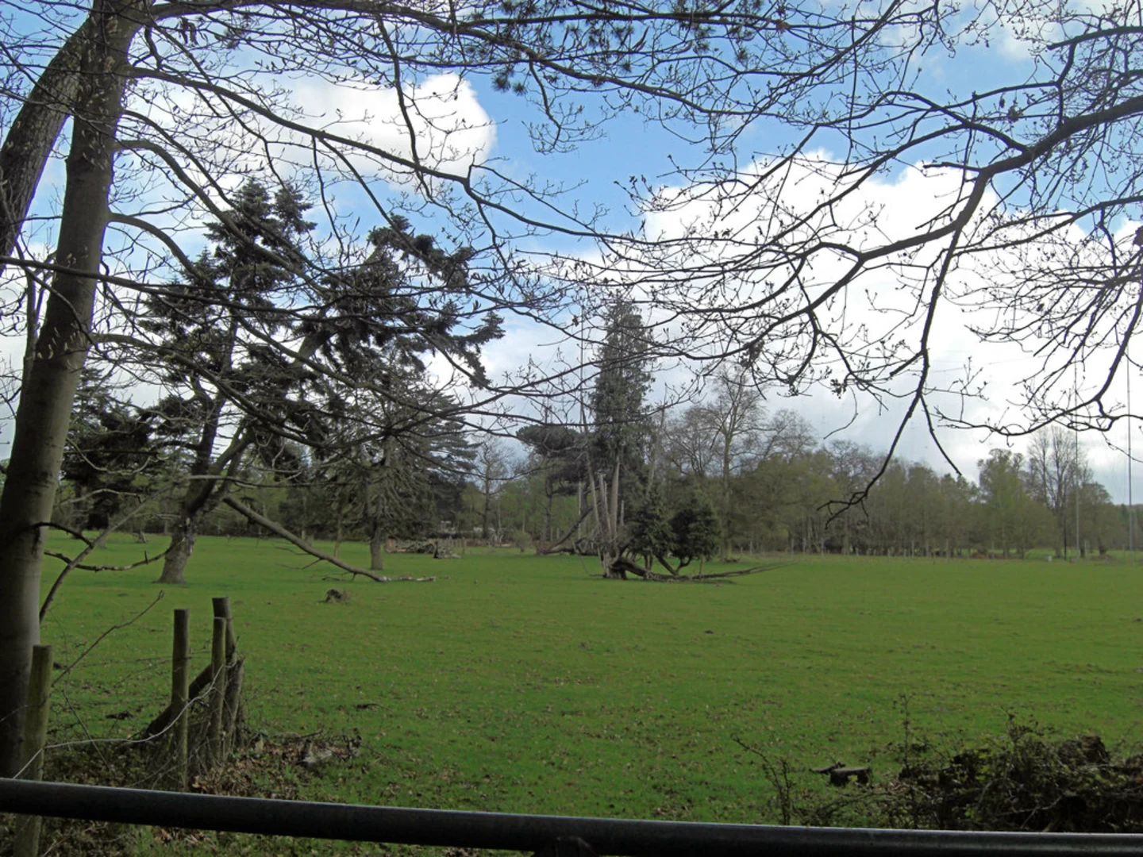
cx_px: 572
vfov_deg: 37.7
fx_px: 1255
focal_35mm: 38
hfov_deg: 49.0
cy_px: 428
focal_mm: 7.9
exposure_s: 1/640
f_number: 4
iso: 80
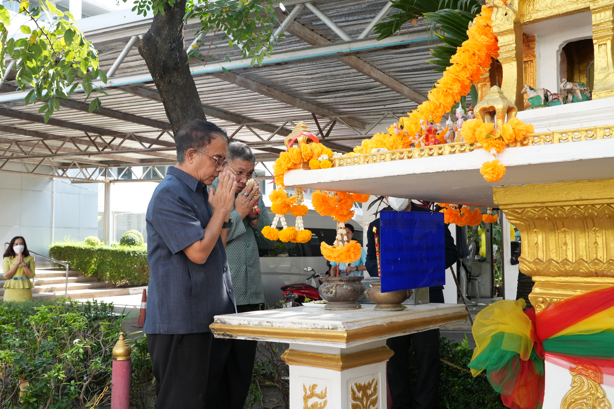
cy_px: 204
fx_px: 614
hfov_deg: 53.1
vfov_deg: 36.9
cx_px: 307
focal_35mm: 36
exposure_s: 1/125
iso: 640
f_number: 9
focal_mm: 36
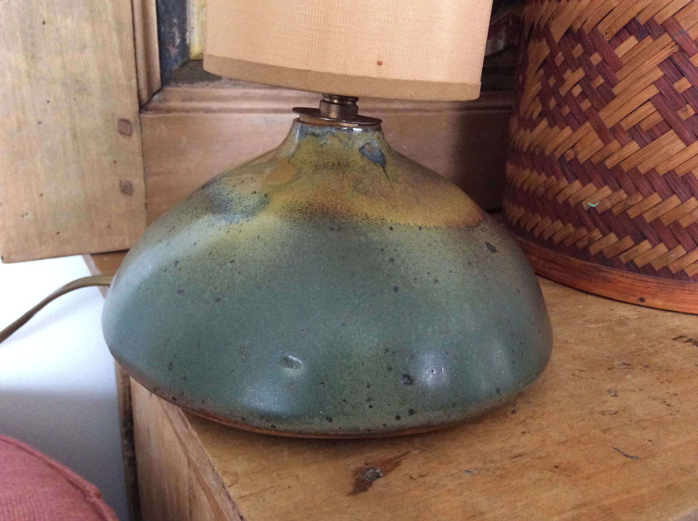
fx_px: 644
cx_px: 349
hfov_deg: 56.9
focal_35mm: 32
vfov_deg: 44.1
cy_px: 260
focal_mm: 3.3
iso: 250
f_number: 2.4
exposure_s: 1/20
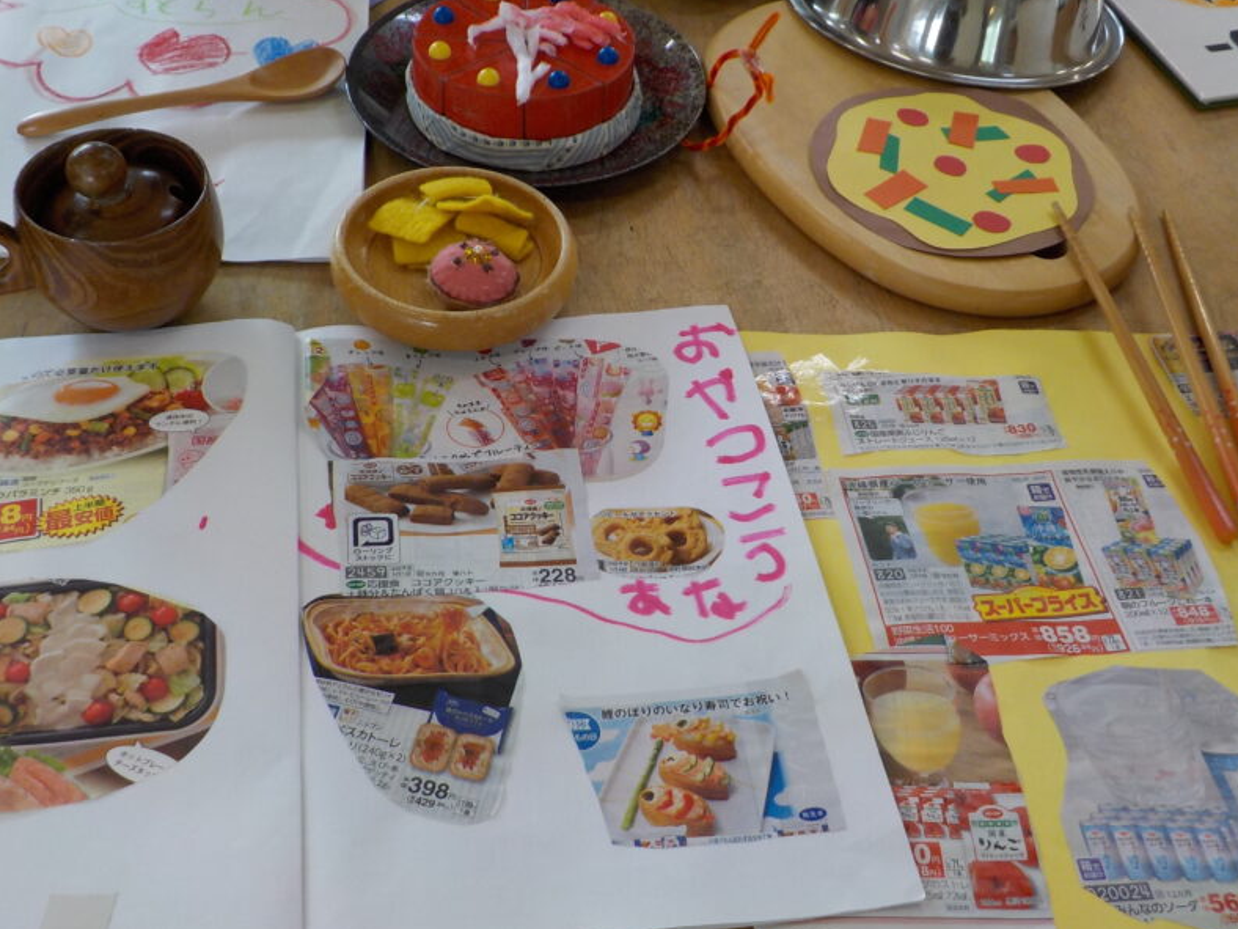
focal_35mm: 39
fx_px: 1395
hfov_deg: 47.9
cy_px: 398
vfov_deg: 36.7
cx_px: 627
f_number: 3.3
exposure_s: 1/50
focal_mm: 4.1
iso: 125
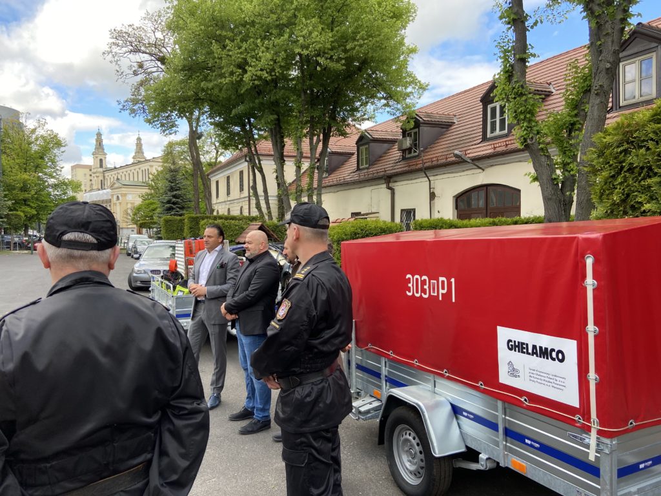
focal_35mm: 26
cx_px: 330
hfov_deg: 67.3
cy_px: 248
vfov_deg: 53.1
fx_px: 496
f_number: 1.8
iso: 32
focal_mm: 4.25
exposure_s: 1/299
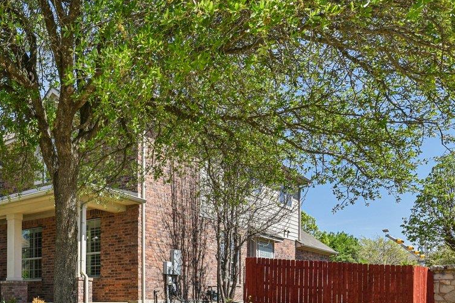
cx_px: 15
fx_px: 480
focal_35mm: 38
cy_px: 310
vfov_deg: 32.0
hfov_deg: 44.3
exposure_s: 1/200
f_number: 8
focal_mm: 14
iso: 100
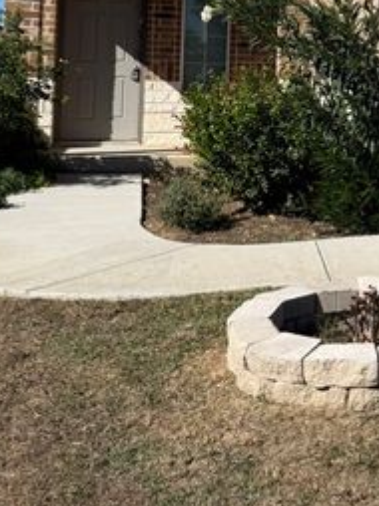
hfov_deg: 21.3
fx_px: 921
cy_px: 49
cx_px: 477
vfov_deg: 29.5
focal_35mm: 63
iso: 80
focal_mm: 6.76
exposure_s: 1/7353
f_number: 1.78
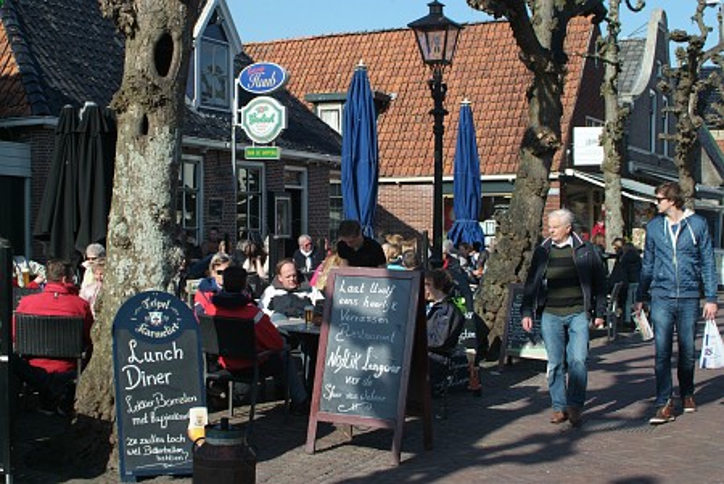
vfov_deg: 25.6
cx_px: 362
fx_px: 1067
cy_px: 242
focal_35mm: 53
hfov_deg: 37.5
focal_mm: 35
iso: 400
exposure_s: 1/500
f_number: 9.5
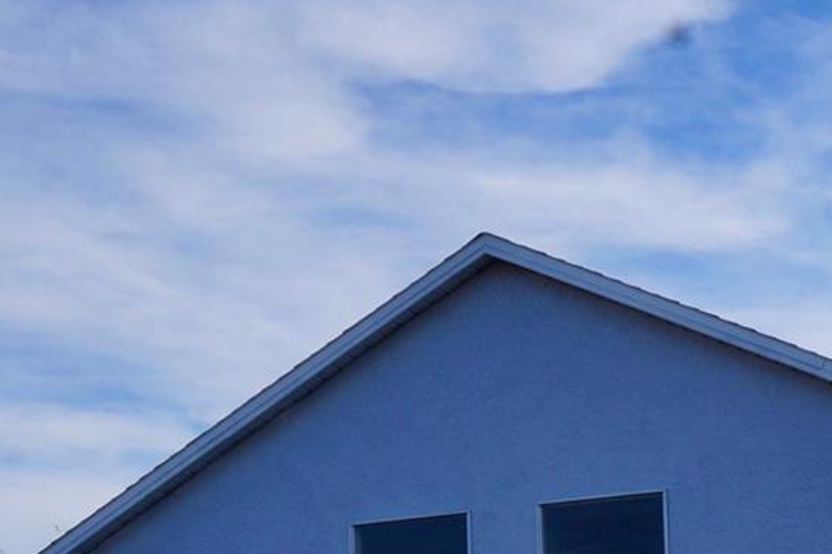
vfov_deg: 16.4
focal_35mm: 79
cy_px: 705
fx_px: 1825
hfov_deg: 25.0
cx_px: 727
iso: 100
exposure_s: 1/100
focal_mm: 18
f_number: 16
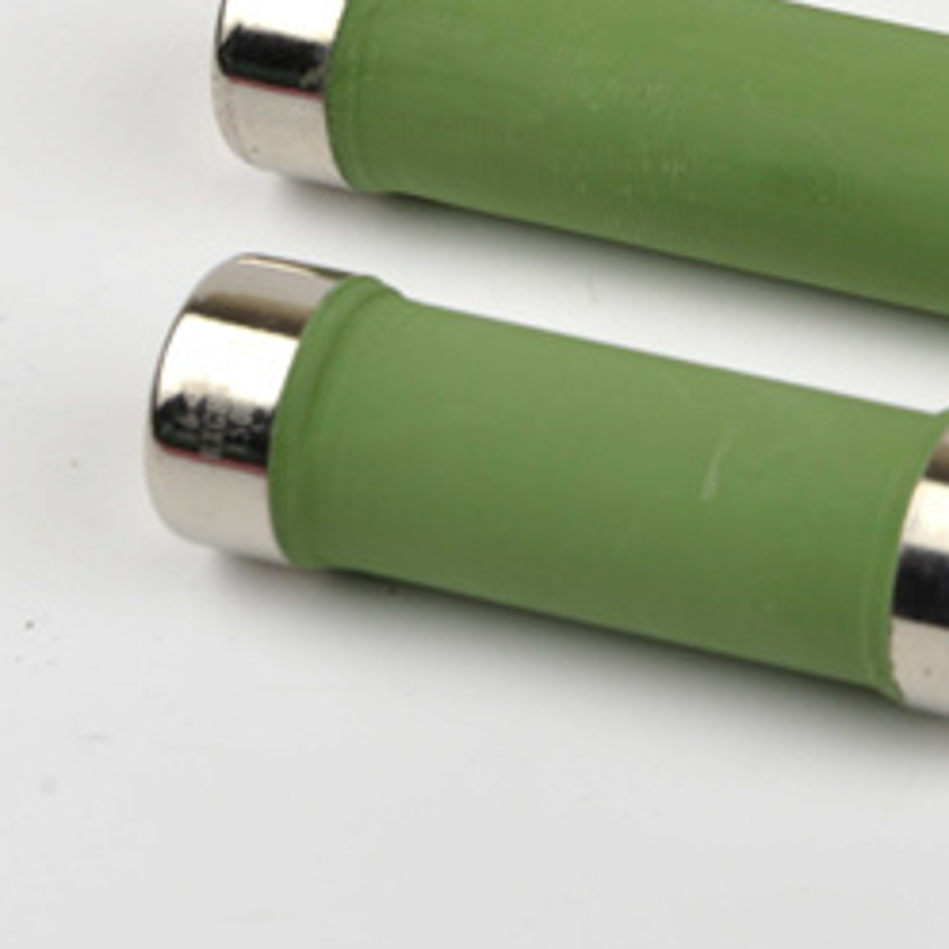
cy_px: -232
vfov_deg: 7.2
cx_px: 1316
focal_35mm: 240
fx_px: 7444
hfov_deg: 7.2
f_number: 14
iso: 100
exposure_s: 1/125
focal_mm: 70
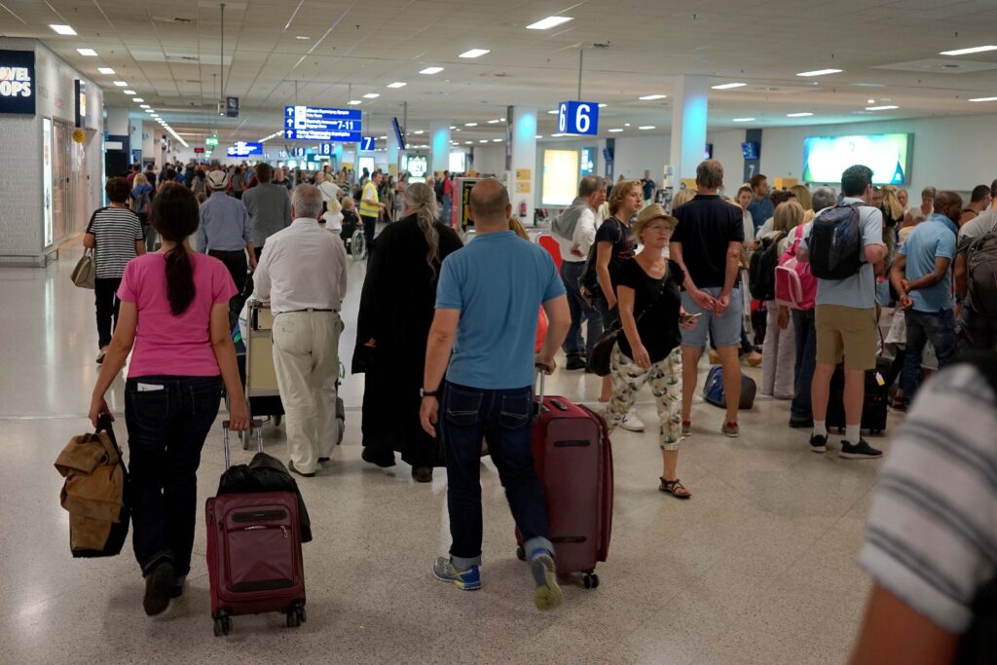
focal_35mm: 35
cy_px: 332
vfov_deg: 37.9
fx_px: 969
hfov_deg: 54.4
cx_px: 498
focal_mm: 35
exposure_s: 1/100
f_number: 2.8
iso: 800
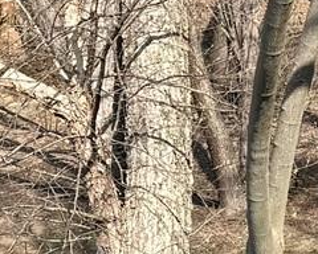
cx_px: -136
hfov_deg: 9.4
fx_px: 1882
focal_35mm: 200
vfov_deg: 7.7
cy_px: 45
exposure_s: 1/2703
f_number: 1.78
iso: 80
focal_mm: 6.76
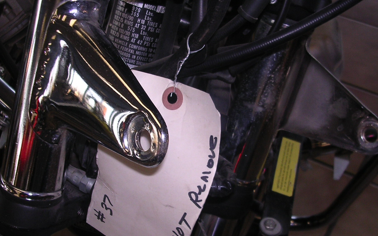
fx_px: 546
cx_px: 201
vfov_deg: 24.4
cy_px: 130
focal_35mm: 53
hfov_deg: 38.2
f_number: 2.8
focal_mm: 5.8
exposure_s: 1/60.1
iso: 100
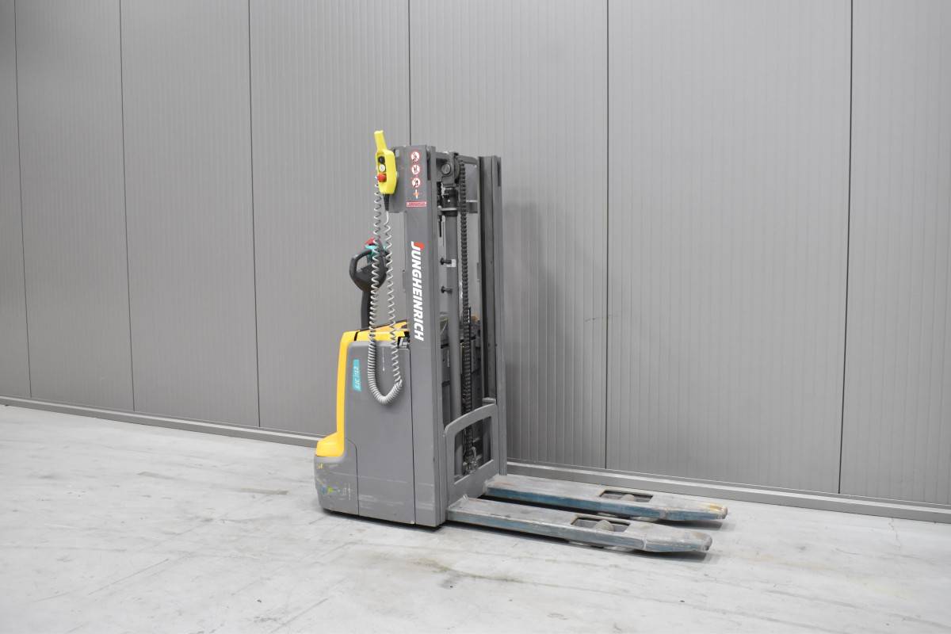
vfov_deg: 41.7
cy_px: 317
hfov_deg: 59.5
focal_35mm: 32
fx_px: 832
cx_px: 476
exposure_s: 1/40
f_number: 5
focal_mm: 21
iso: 1600
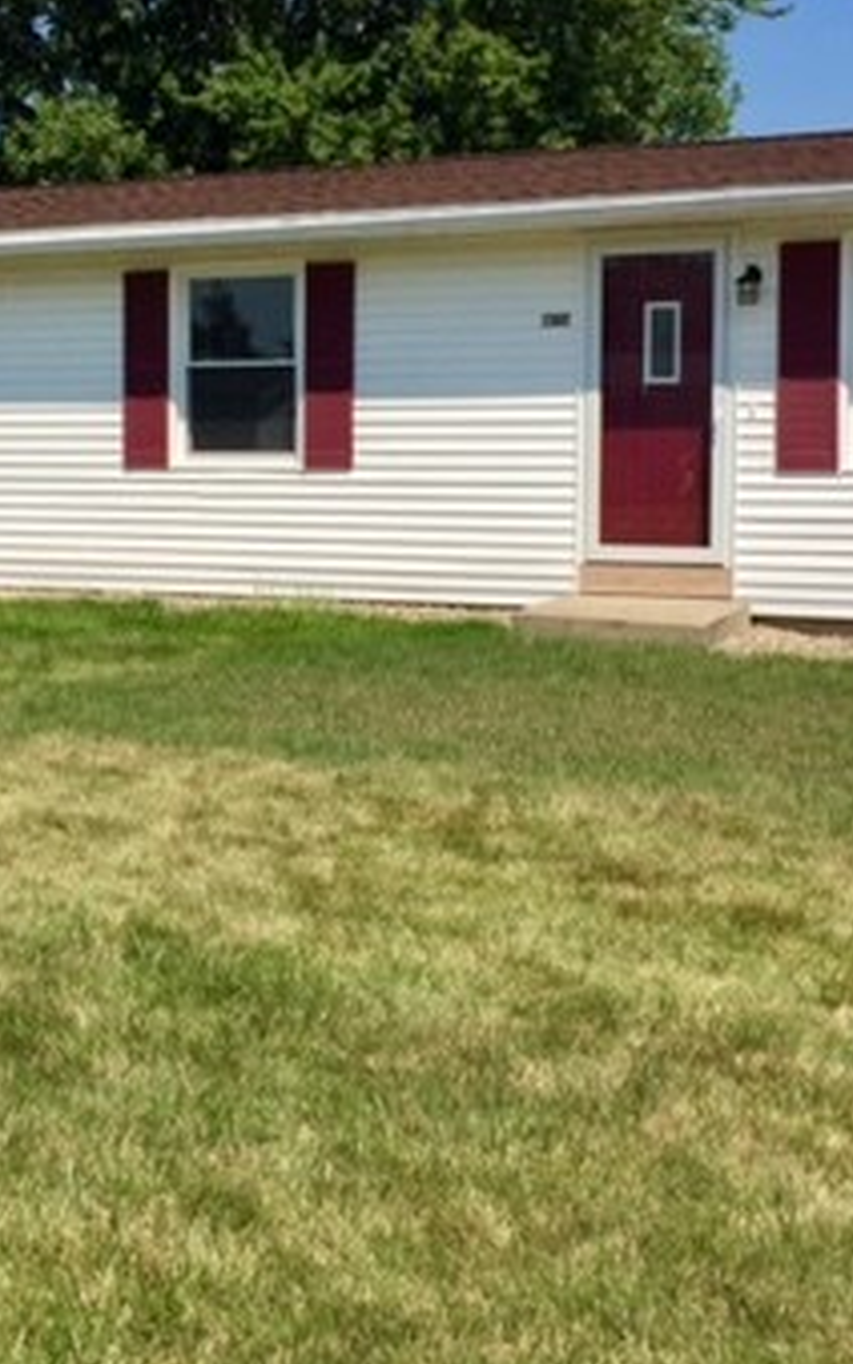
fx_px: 2156
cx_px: 274
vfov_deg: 35.0
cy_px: 535
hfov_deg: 22.3
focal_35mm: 58
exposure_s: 1/3300
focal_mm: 4.15
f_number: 2.2
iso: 32
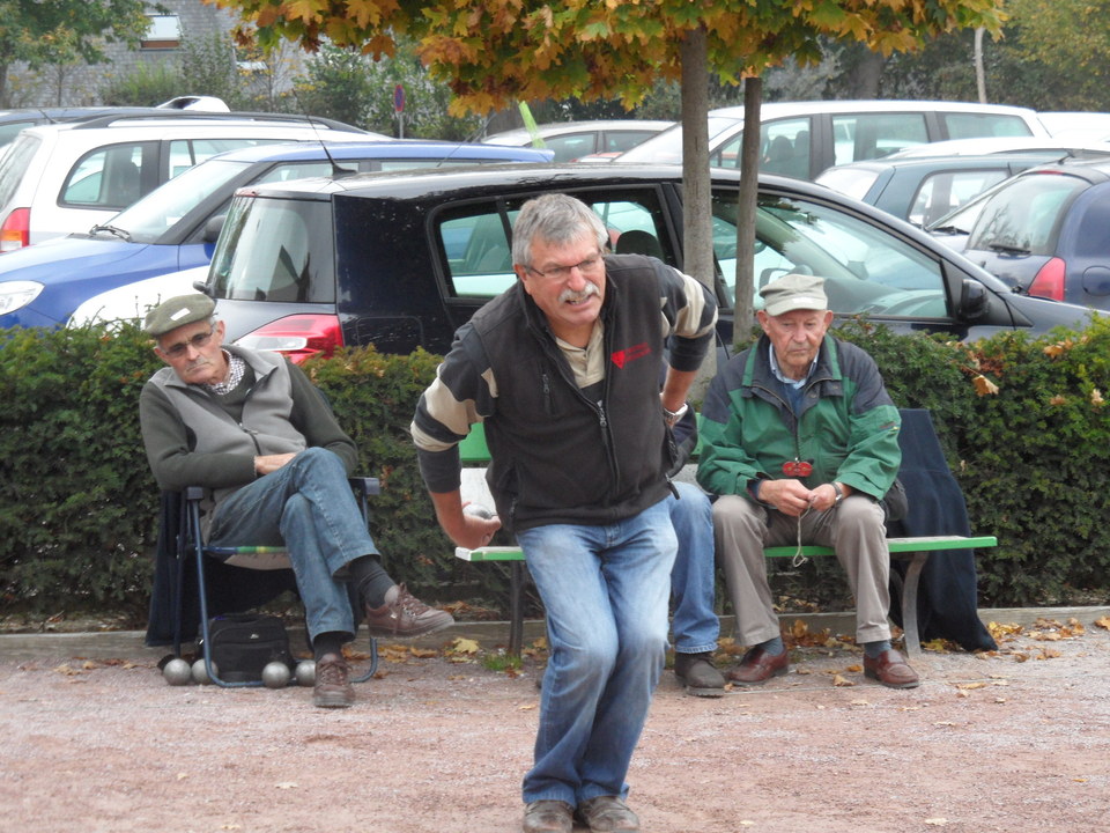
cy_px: 416
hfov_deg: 16.4
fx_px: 3848
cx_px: 555
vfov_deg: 12.3
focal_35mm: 120
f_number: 4.4
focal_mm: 20
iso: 200
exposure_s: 1/60
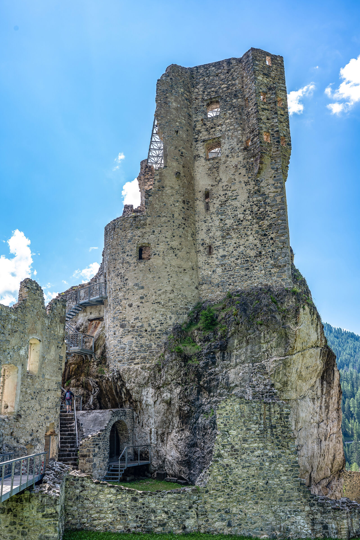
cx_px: 180
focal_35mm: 35
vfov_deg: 54.4
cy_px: 270
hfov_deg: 37.9
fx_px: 525
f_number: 8
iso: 100
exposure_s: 1/160
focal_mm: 35
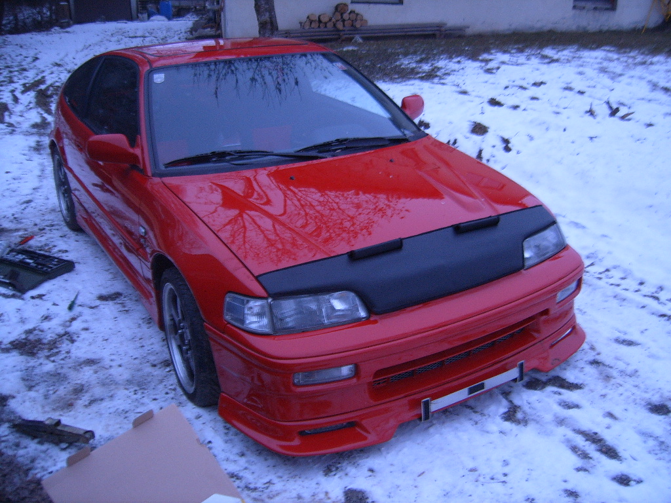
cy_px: 252
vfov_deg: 40.7
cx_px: 336
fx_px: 678
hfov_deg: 52.6
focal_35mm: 35
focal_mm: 5.8
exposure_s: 1/6
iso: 100
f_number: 2.8
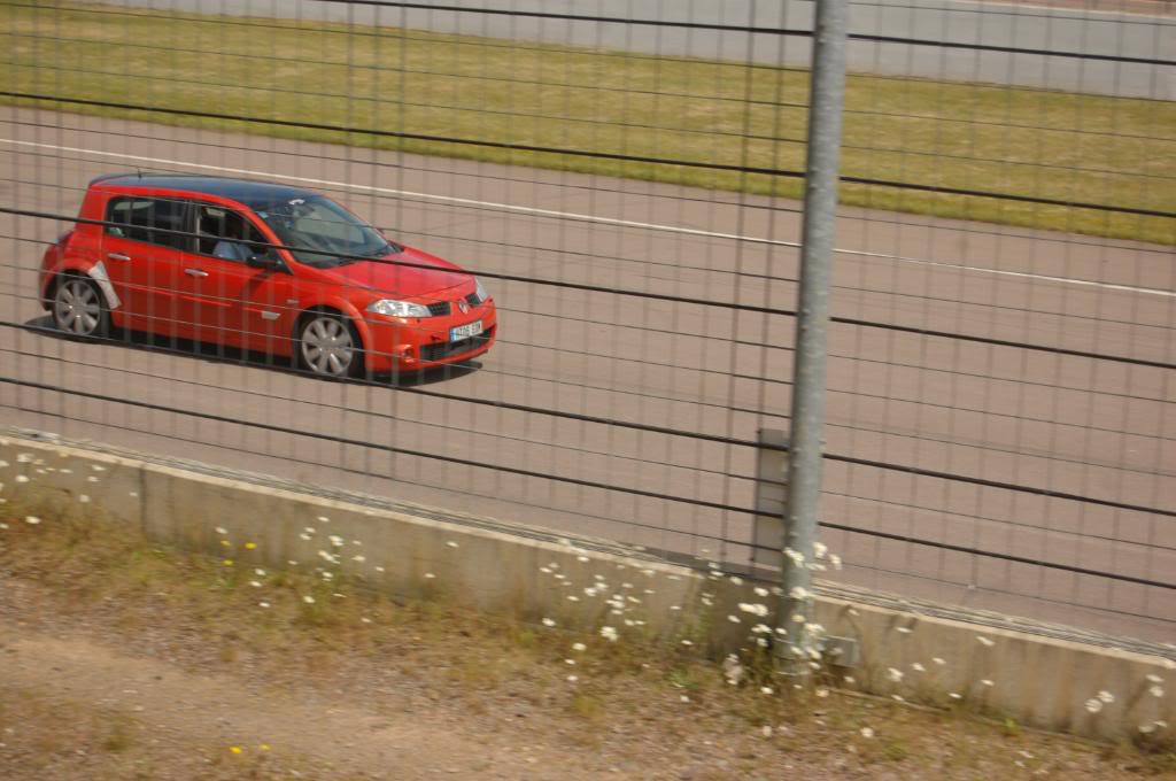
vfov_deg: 16.5
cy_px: 390
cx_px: 588
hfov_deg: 24.6
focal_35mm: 82
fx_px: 2692
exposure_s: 1/640
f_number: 5.6
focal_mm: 55
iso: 200
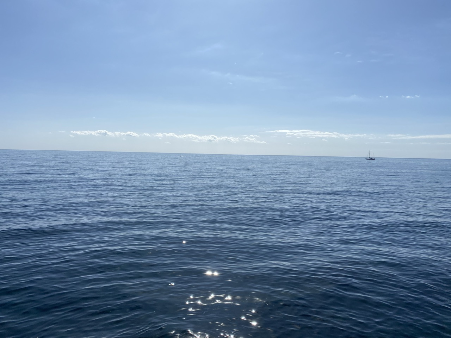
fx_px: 339
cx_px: 226
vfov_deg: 53.1
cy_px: 169
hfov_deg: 67.3
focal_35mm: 26
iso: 32
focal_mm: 4.25
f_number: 1.8
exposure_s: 1/9615
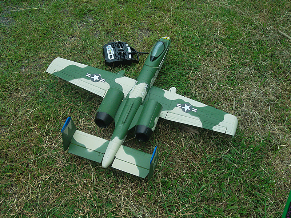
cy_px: 109
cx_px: 146
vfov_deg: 38.7
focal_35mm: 37
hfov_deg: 50.1
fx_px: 311
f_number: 4
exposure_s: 1/250
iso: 80
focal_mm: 6.6
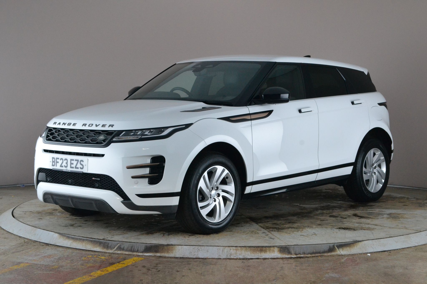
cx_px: 214
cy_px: 142
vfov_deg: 19.7
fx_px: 818
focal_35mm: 69
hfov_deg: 29.2
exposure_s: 1/50
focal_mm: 46
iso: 2200
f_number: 11
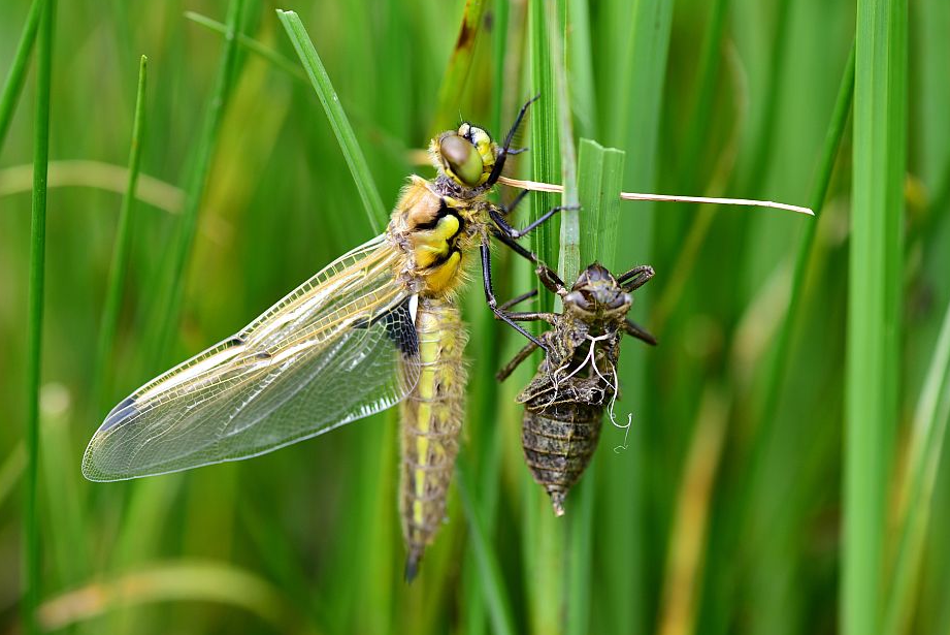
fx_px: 3010
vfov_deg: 12.0
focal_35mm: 114
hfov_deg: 17.9
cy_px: 317
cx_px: 462
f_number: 6.3
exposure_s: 1/400
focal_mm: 105
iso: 400
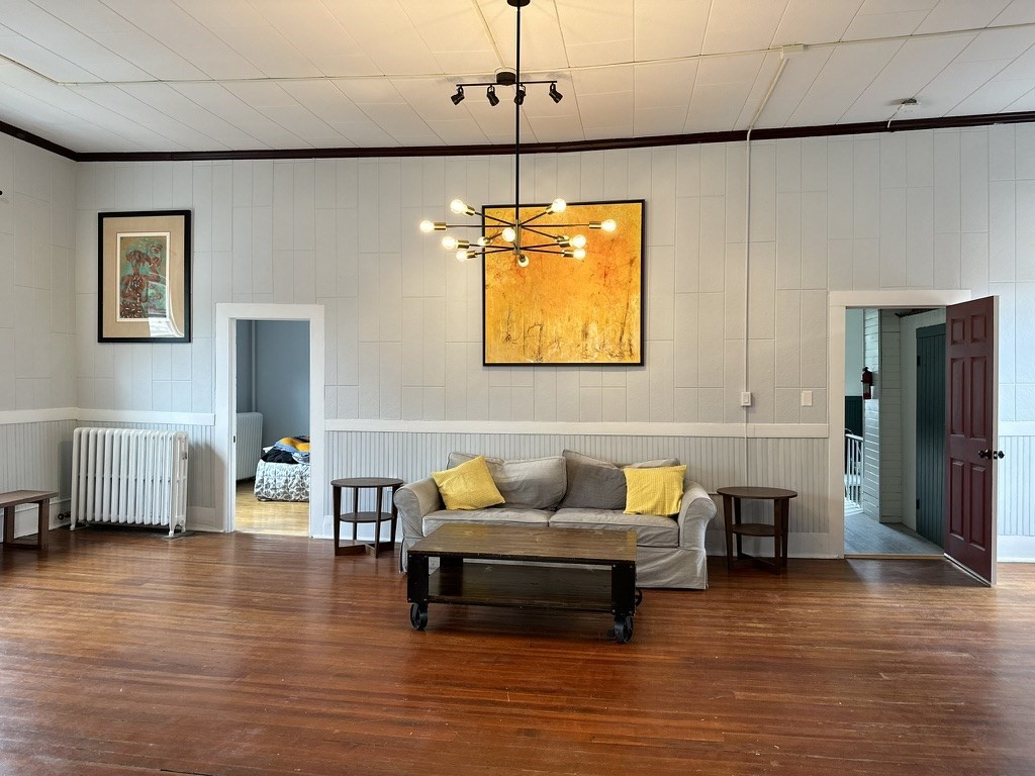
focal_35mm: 24
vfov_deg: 56.8
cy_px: 388
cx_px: 518
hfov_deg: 71.6
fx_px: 718
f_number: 1.78
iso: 160
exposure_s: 1/120
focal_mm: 6.86
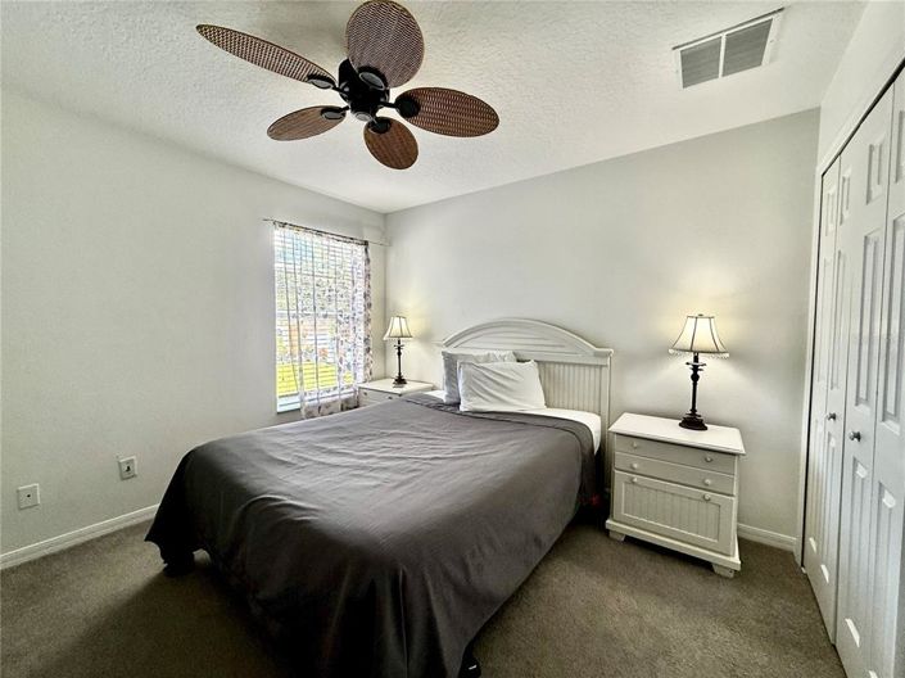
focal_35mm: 14
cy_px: 339
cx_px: 452
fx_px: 366
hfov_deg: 102.1
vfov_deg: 85.6
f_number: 2.2
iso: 80
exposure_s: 1/120
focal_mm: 2.22
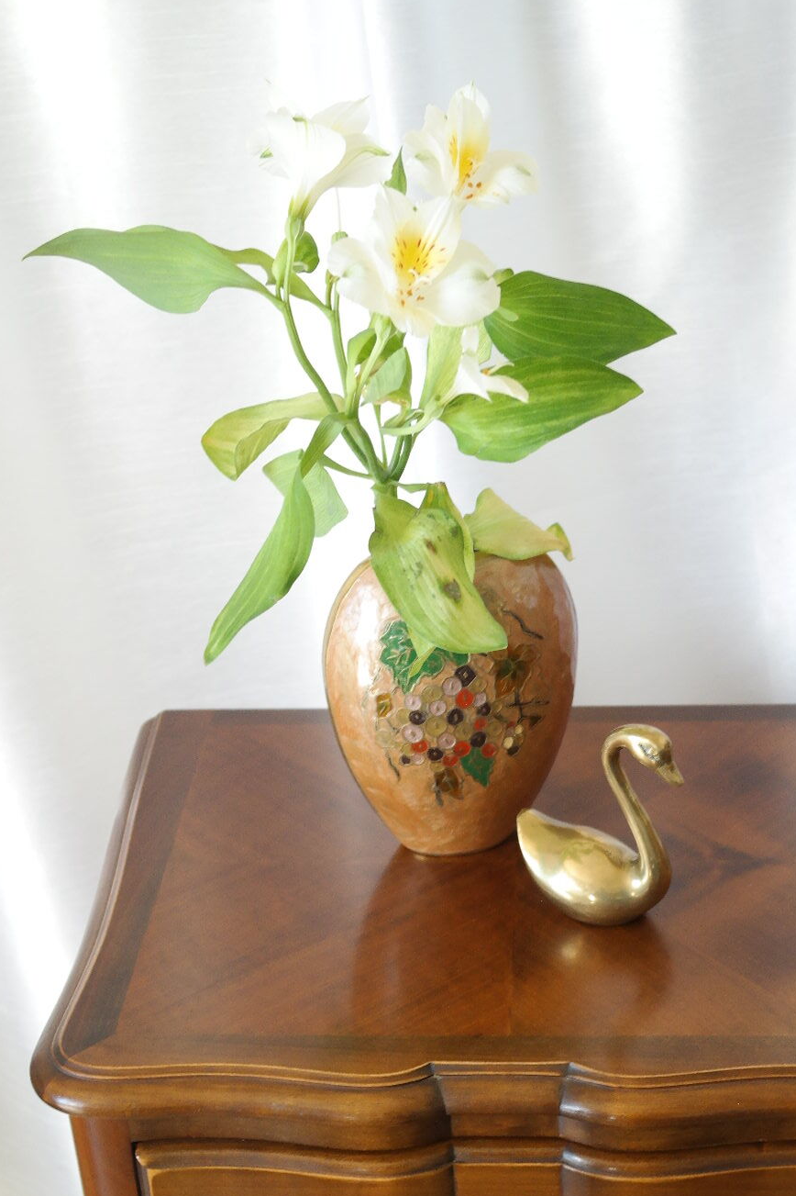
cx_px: 508
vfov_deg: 30.9
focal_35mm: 65
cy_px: 710
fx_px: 2157
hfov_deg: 20.9
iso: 800
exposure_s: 1/30
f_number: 5.6
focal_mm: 32
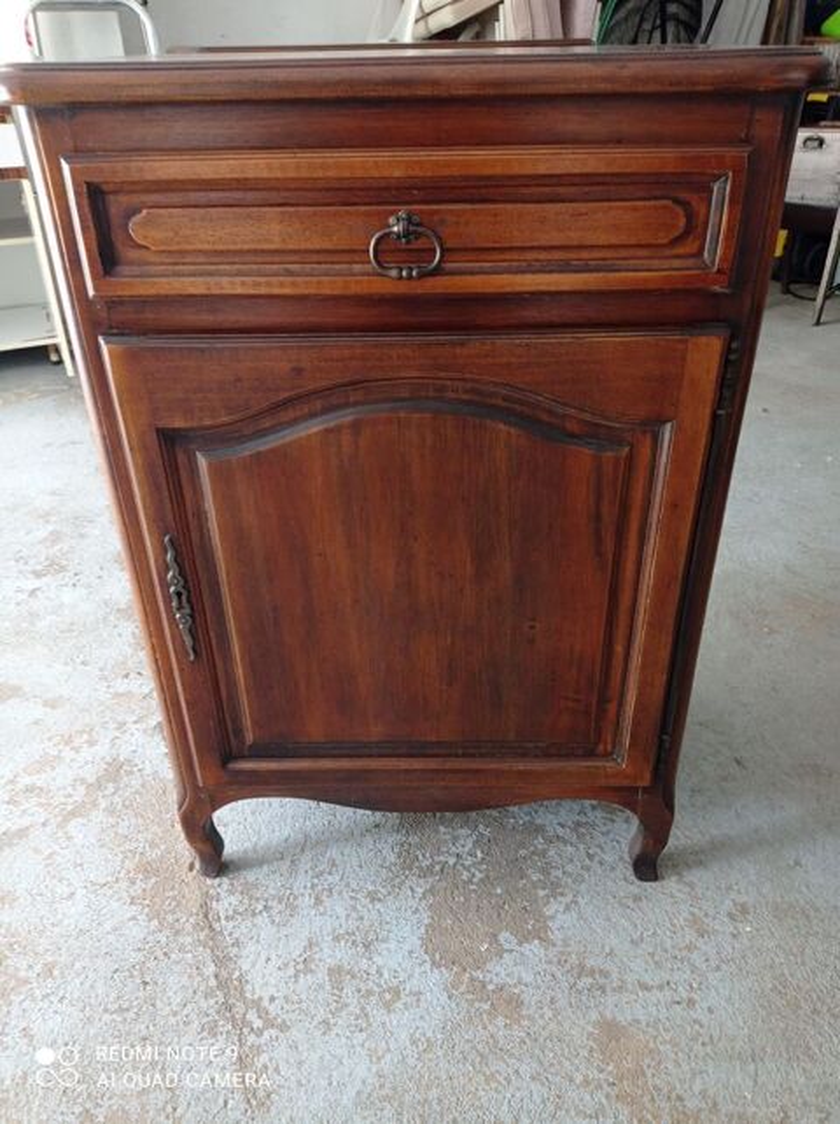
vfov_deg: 63.5
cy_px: 562
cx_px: 420
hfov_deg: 49.7
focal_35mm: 28
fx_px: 908
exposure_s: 1/33.3
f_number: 1.79
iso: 382
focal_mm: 4.74
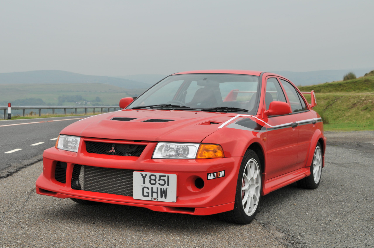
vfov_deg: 26.4
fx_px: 529
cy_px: 124
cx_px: 187
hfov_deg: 38.9
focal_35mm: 51
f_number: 8
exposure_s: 1/400
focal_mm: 34
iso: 200
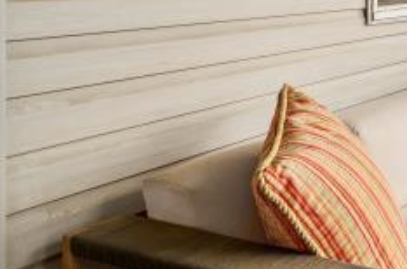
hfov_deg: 28.7
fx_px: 639
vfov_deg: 22.6
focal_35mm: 57
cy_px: -22
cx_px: 532
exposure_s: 1/40
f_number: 8
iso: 400
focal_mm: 17.5
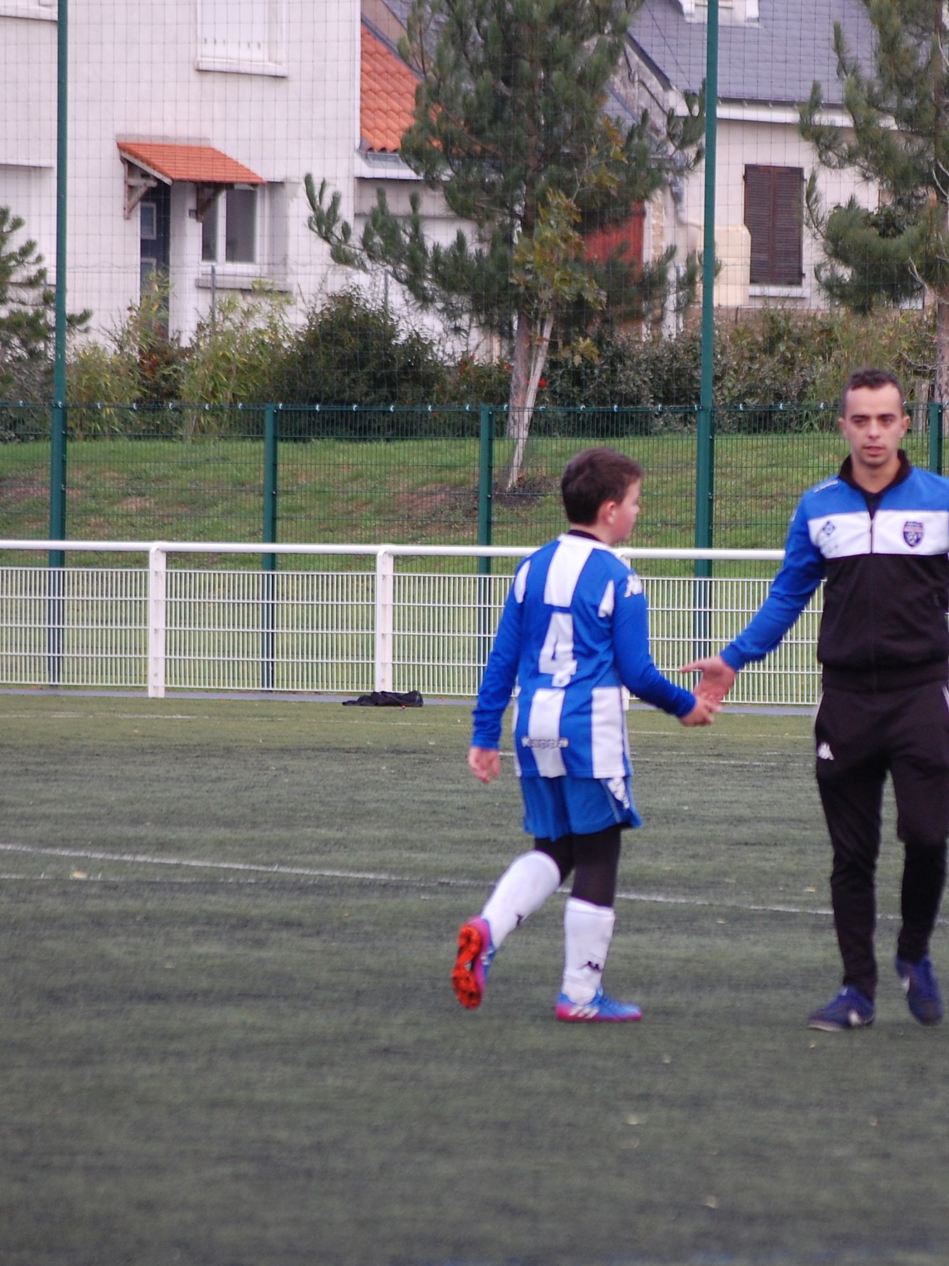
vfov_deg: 6.7
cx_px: 712
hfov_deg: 5.1
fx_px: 10737
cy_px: 633
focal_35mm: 294
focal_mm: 135
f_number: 5
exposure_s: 1/500
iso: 400
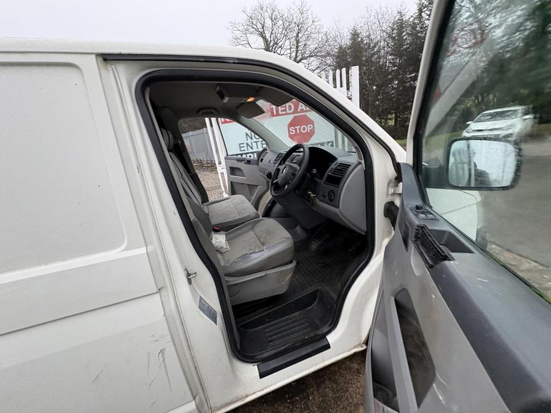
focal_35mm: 14
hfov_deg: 102.1
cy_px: 206
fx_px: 223
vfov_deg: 85.7
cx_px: 276
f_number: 2.2
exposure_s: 1/88
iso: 250
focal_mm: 2.22
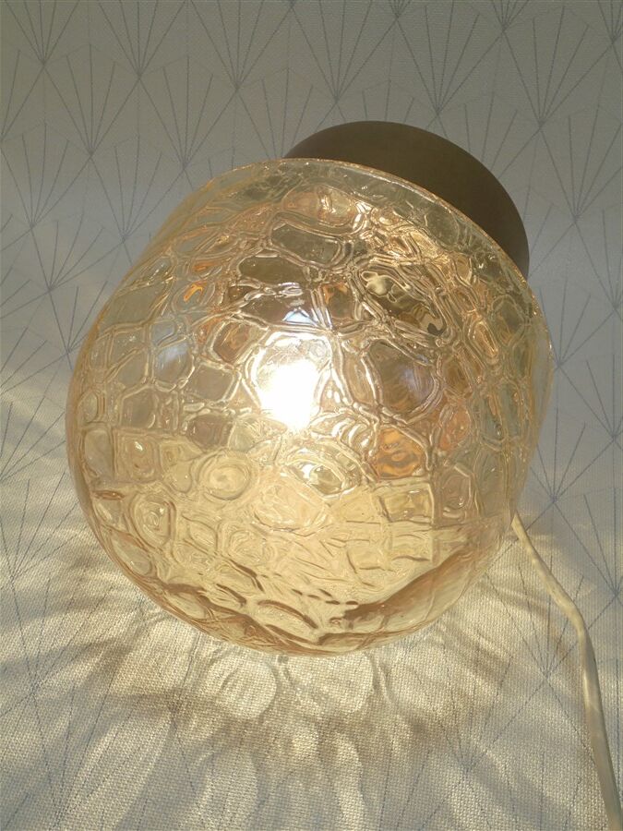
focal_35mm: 43
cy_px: 416
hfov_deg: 33.6
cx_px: 312
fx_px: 1032
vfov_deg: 43.9
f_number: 4.5
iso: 100
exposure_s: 1/250
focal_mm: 7.8
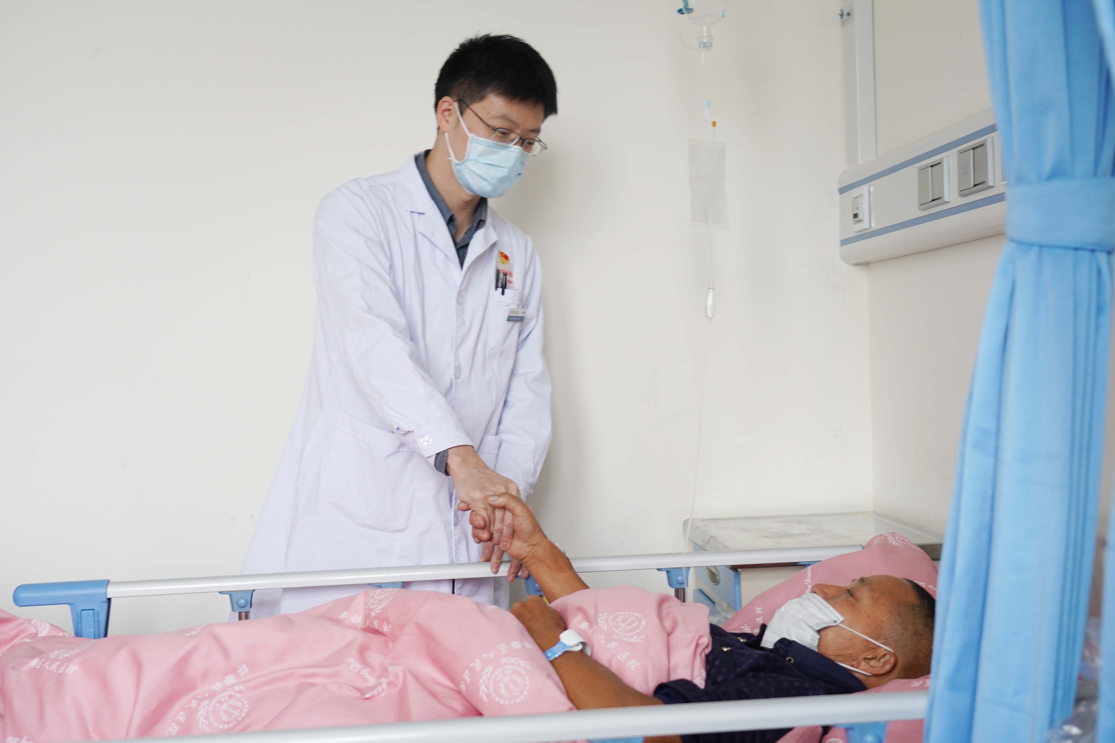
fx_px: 1270
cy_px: 372
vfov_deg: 32.6
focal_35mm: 41
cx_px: 558
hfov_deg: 47.4
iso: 1000
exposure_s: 1/80
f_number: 4
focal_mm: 41
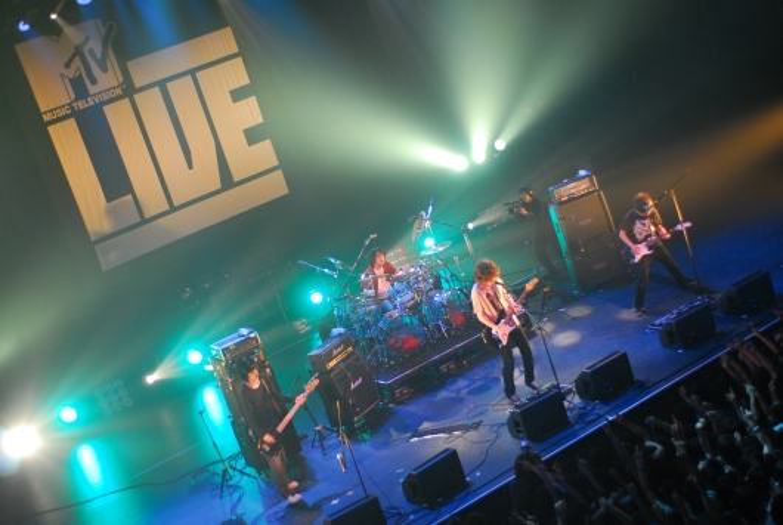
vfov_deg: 22.7
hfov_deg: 33.4
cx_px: 392
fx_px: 1307
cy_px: 262
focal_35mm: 60
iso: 640
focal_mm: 40
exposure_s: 1/80
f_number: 2.8
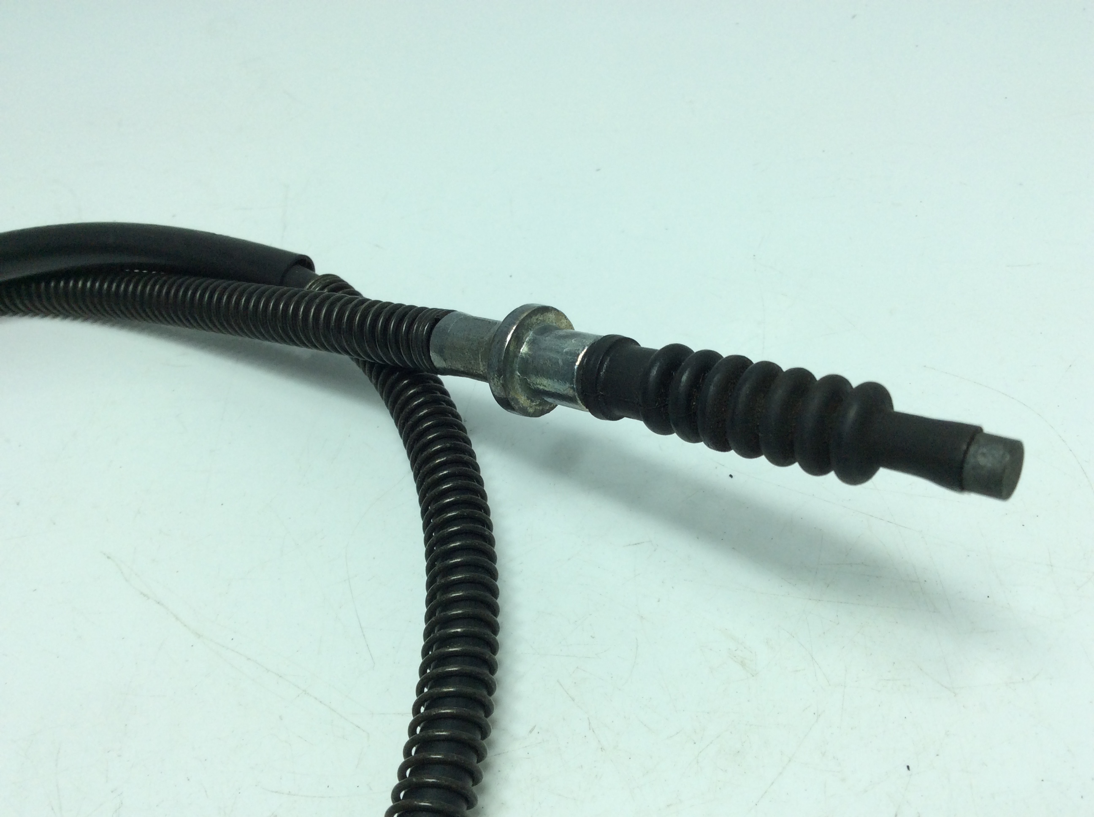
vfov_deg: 44.1
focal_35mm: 32
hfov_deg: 56.9
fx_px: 1010
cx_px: 547
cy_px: 408
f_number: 2.4
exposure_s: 1/534
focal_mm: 3.3
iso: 32
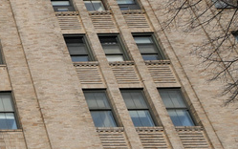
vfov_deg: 17.0
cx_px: -183
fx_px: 435
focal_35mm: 67
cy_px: 242
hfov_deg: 21.3
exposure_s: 1/2000
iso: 400
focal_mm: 16
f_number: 5.6
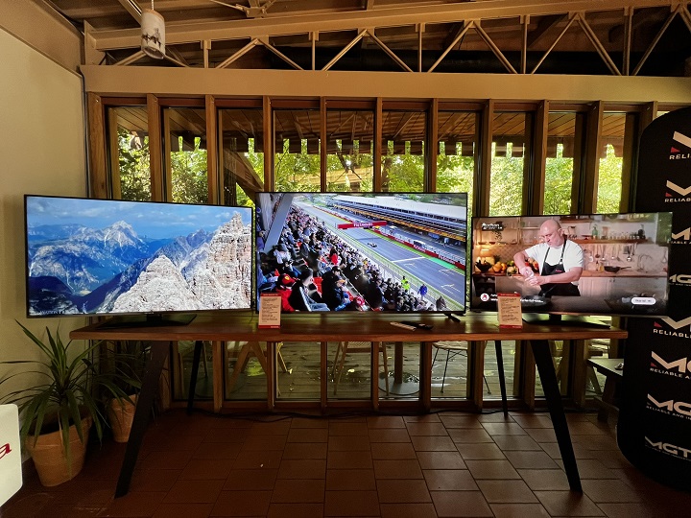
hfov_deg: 106.2
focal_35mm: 13
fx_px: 260
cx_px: 346
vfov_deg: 89.9
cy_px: 259
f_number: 1.8
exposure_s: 1/100
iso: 200
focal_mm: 1.57
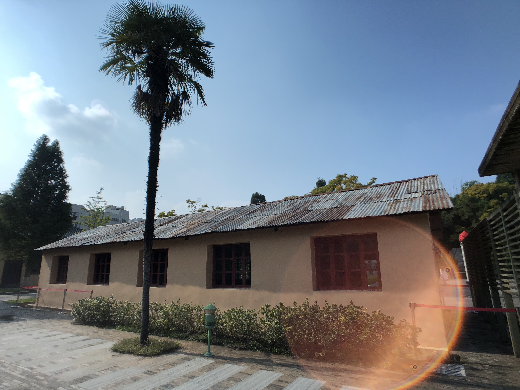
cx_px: 260
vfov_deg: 49.7
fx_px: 421
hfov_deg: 63.4
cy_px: 195
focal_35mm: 28
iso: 20
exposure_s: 1/666
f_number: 1.8
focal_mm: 3.99
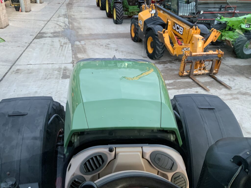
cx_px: 126
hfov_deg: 61.7
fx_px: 210
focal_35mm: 29
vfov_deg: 48.2
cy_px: 94
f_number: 1.8
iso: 160
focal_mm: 3
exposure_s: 1/60
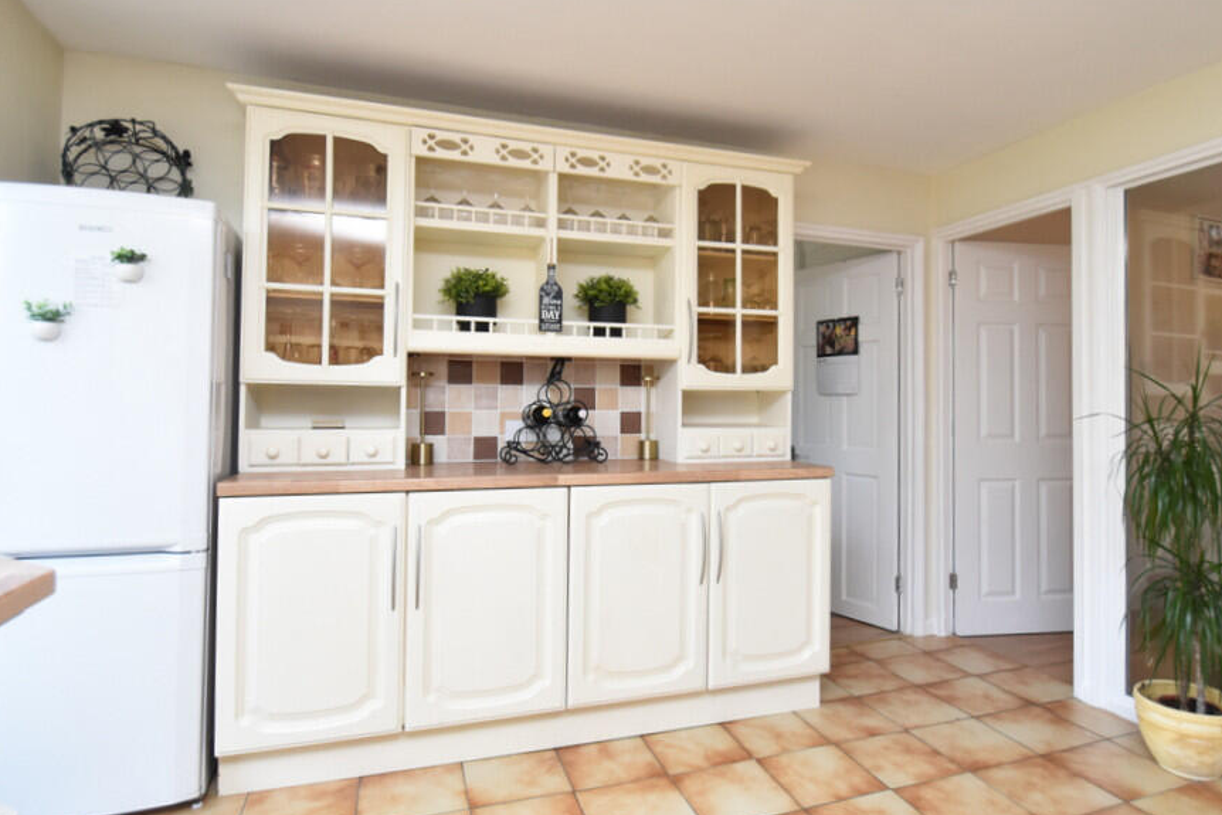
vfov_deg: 62.8
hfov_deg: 84.8
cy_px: 354
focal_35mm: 20
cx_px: 676
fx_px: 665
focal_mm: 11
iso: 800
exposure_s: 1/160
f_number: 4.5
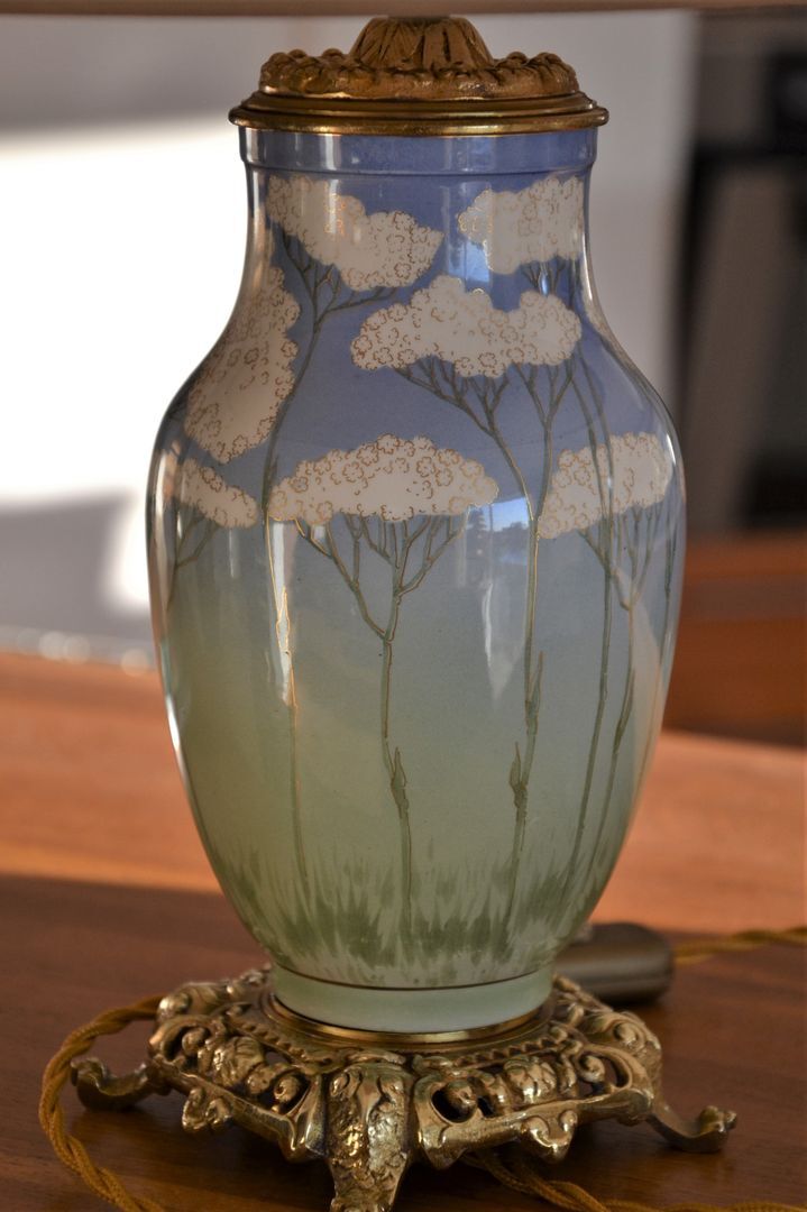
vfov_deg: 19.5
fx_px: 3534
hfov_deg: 13.0
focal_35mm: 105
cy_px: 606
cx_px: 404
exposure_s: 1/250
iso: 400
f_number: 5.3
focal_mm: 70
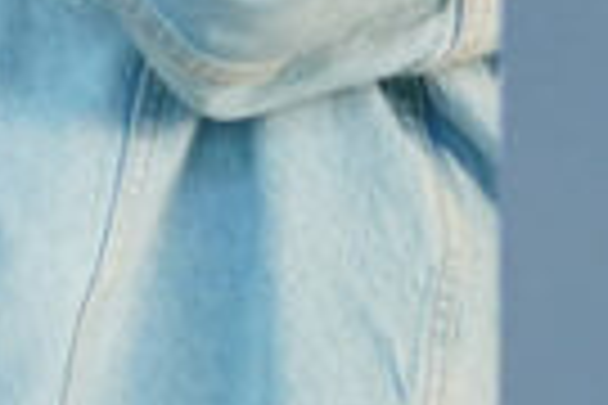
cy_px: -394
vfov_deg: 1.3
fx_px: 18306
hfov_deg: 1.9
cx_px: -887
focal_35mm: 1084
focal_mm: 143
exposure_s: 1/250
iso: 4000
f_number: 4
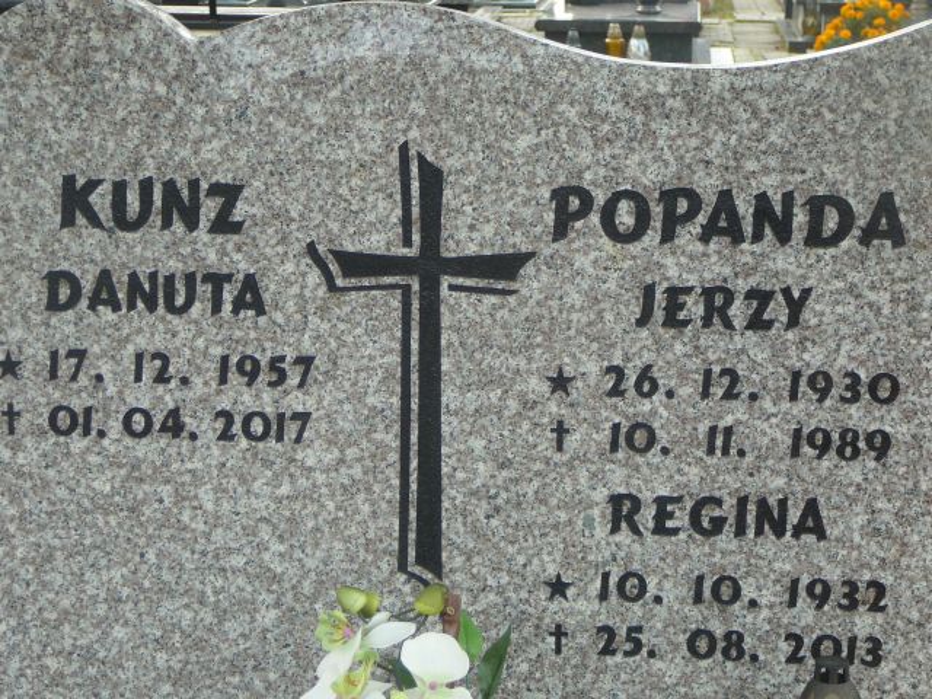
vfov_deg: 18.0
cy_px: 350
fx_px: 2208
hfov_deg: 23.8
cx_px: 466
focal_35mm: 82
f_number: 3.8
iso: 80
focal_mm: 12.2
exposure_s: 1/100
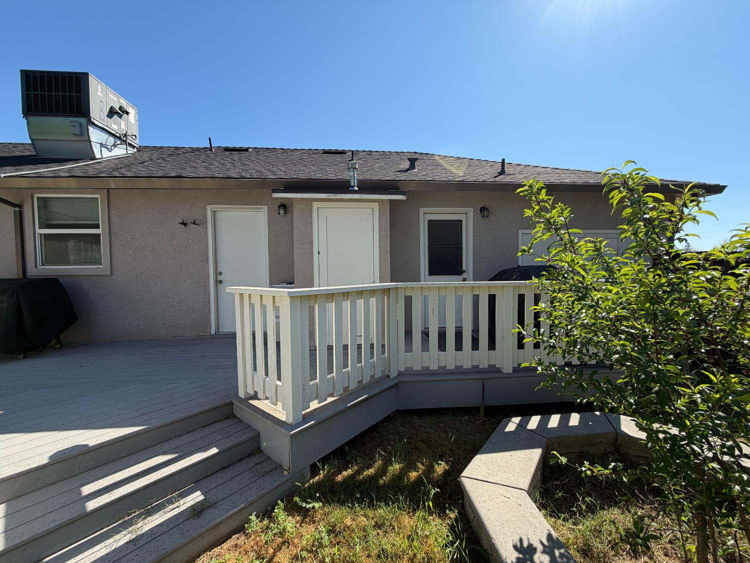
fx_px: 303
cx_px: 375
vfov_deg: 85.7
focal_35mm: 14
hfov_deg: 102.1
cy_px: 282
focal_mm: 2.22
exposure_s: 1/770
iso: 25
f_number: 2.2
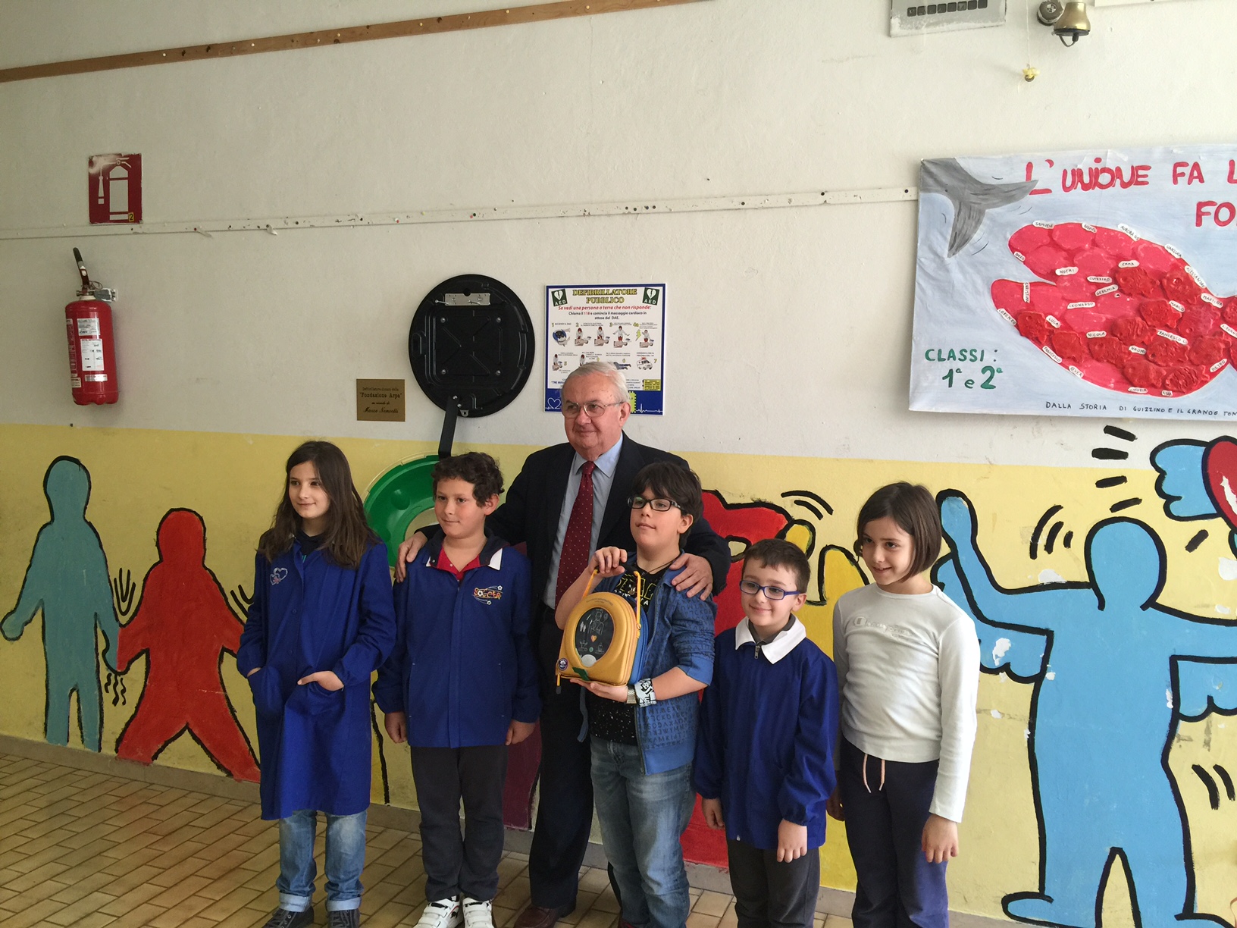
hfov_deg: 61.7
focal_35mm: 29
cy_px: 464
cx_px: 618
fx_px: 1036
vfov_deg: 48.2
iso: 64
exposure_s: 1/33
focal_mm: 4.15
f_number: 2.2
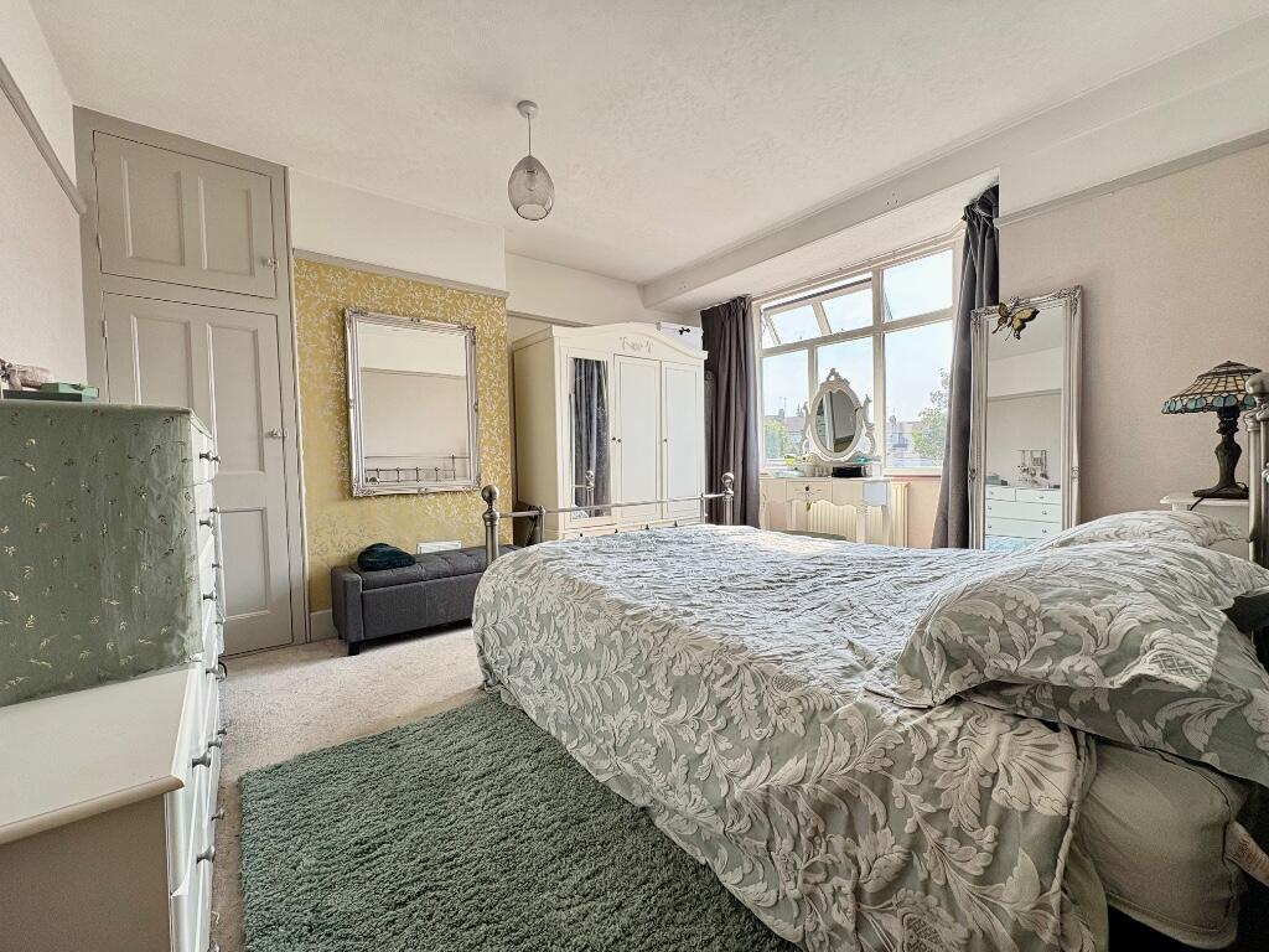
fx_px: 513
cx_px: 634
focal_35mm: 14
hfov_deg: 102.1
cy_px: 476
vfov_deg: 85.7
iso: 64
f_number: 2.2
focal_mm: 2.22
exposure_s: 1/167
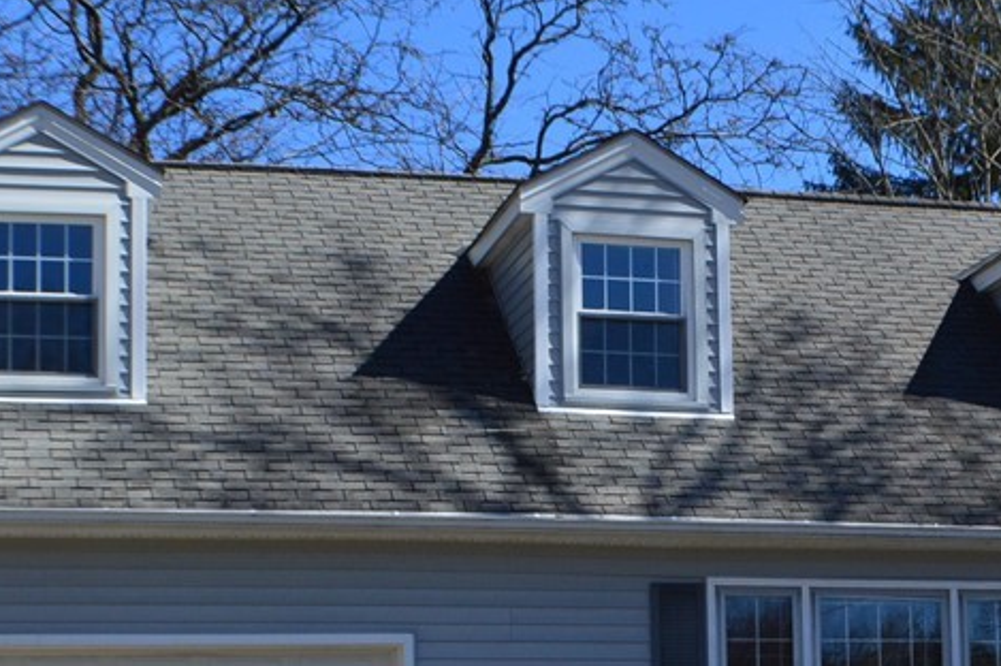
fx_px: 3668
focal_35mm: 132
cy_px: 728
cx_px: 848
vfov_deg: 10.3
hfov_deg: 15.4
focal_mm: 38
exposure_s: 1/500
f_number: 11
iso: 360
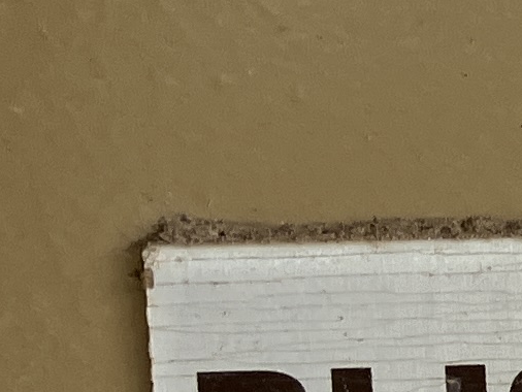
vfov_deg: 6.6
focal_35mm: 223
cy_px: 533
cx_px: 1278
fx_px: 3364
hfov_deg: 8.1
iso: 32
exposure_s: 1/250
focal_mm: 3.99
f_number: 1.8
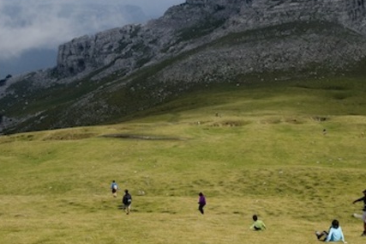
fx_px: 691
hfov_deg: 28.9
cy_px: 98
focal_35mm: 68
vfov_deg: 20.0
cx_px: 302
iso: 200
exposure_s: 1/500
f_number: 9
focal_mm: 40
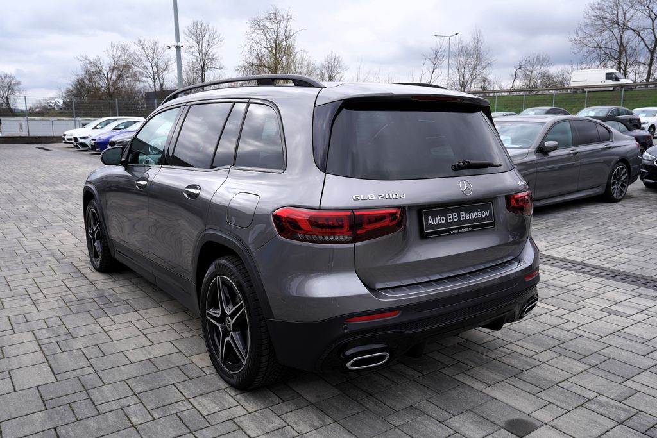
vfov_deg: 43.6
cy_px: 219
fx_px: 548
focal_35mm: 30
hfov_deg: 61.9
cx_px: 328
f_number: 7.1
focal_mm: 30
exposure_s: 1/200
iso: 100
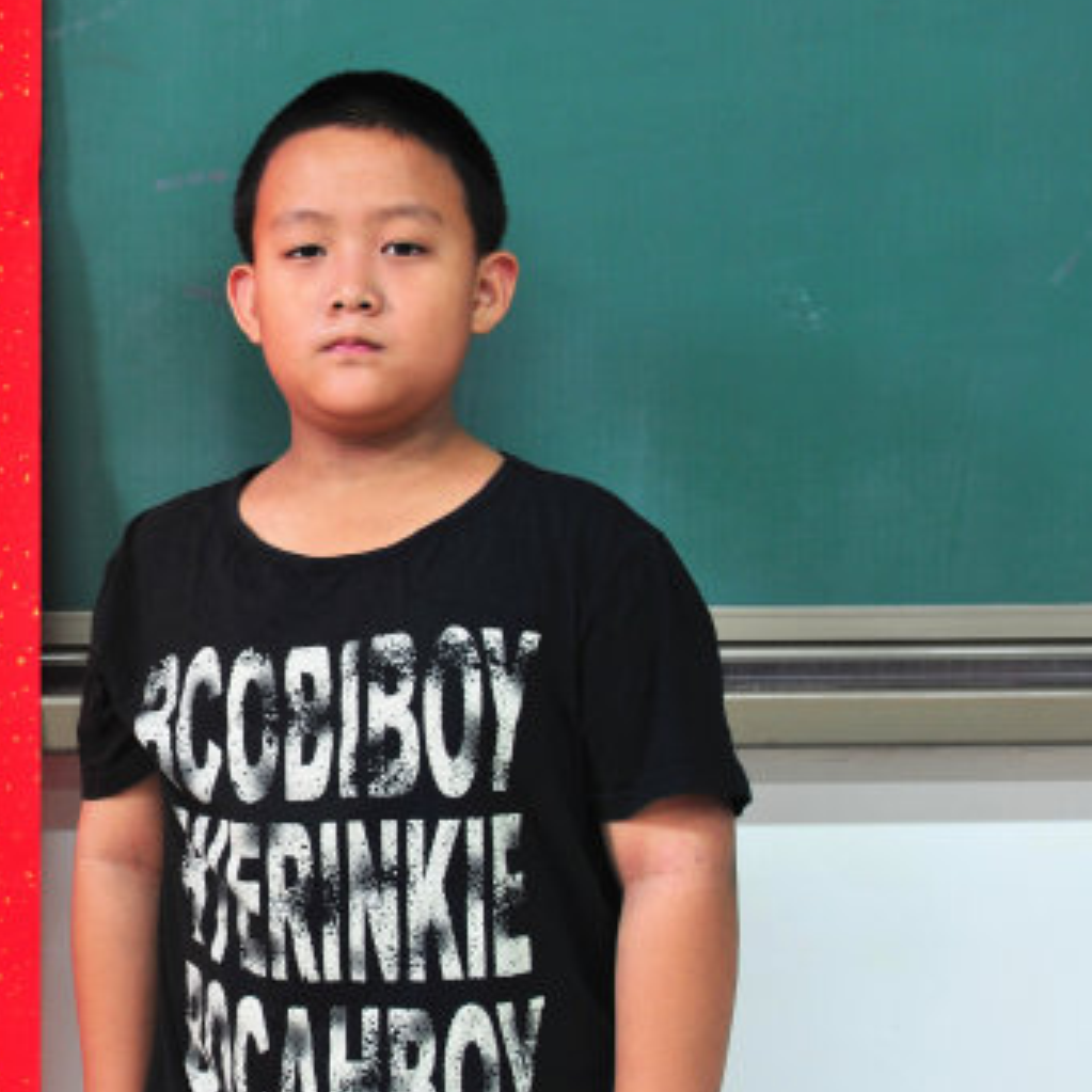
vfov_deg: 21.7
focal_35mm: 80
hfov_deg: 21.0
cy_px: 554
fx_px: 2850
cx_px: 6
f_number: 3.2
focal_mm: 31
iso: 200
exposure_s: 1/30
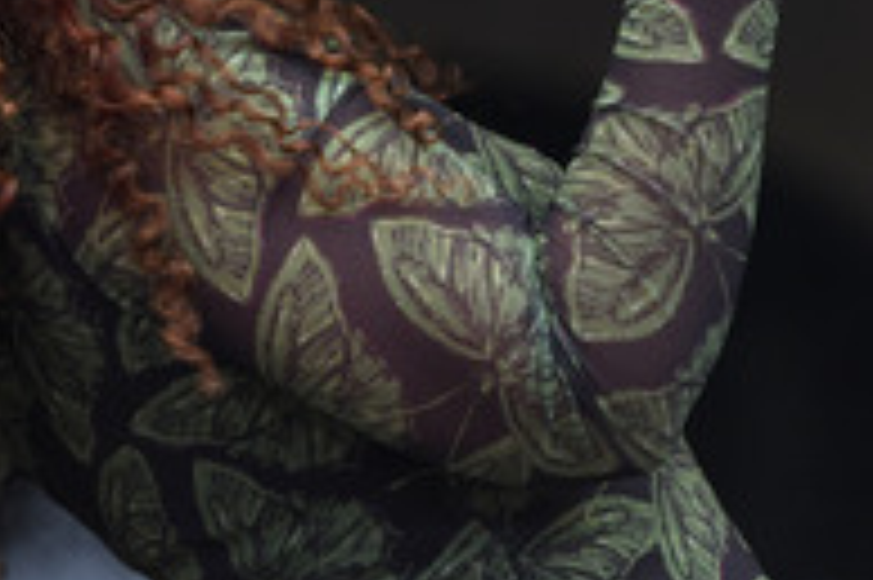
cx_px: 254
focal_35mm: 360
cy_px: 121
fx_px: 8722
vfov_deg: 3.8
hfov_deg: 5.7
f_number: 4.5
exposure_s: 1/1600
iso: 640
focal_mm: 155
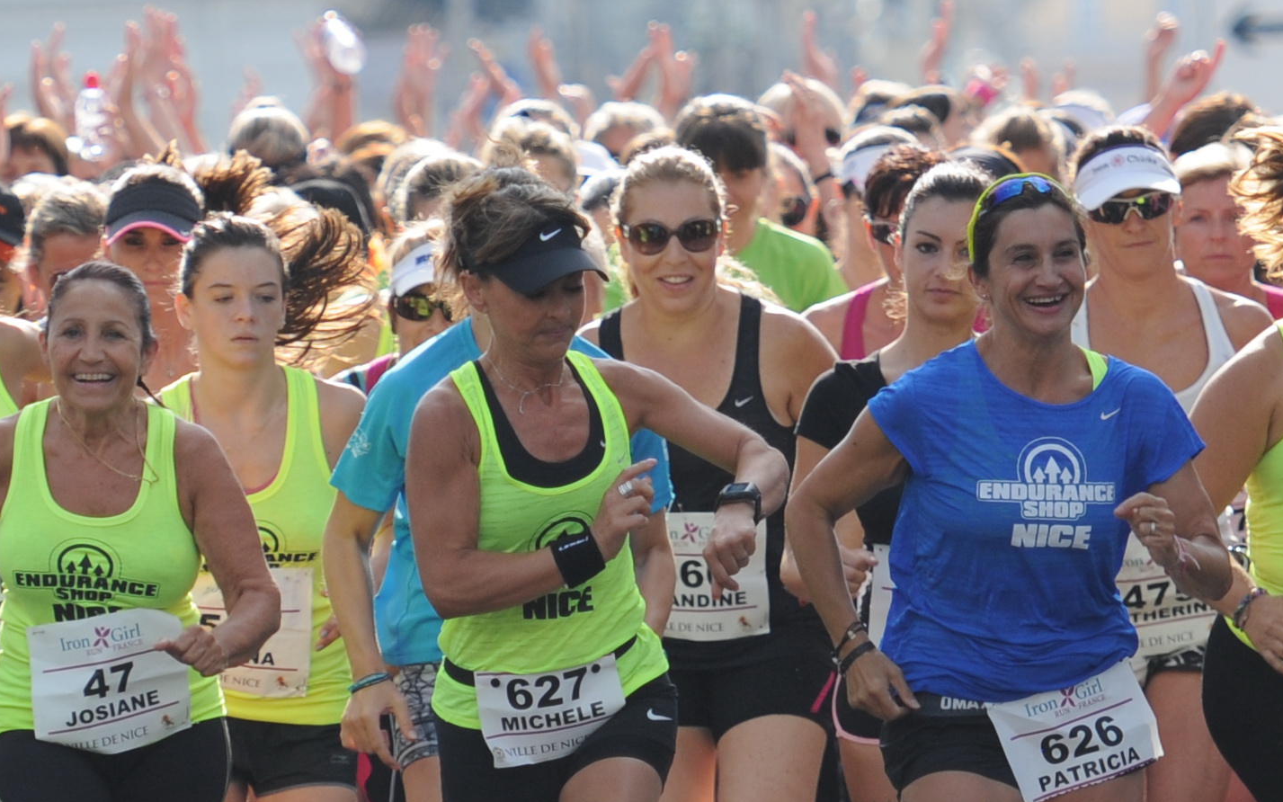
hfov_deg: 3.2
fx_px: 23272
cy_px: 639
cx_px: -175
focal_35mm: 666
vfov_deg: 2.0
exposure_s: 1/1250
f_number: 2.8
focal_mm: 145
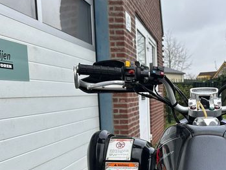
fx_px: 287
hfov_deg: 40.2
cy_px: 125
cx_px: 197
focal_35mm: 44
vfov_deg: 32.3
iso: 80
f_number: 1.78
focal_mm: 6.86
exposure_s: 1/467
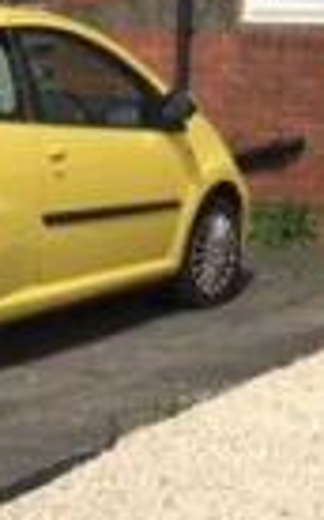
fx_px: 1840
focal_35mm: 130
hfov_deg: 9.8
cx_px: 446
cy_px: -258
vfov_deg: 14.9
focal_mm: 4.15
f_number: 2.2
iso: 25
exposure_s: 1/1876
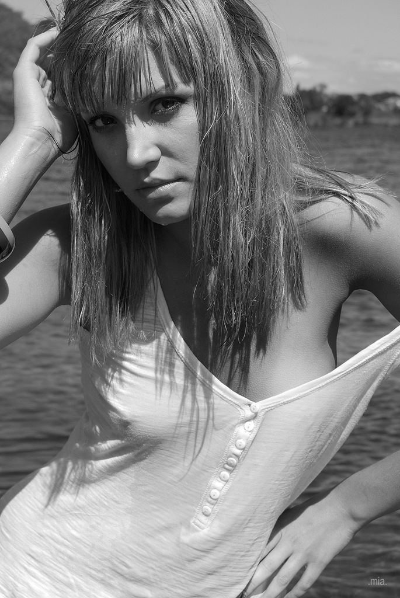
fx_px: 1372
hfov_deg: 16.6
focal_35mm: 82
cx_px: 200
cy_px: 299
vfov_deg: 24.6
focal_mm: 55
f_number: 10
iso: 100
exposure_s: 1/200
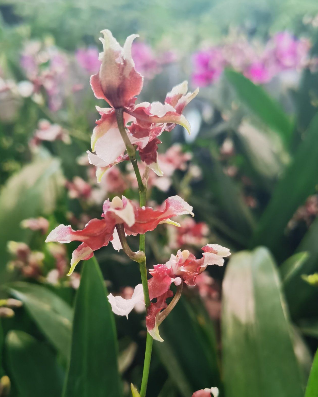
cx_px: 161
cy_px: 249
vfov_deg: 40.0
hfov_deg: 32.7
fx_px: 541
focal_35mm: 46
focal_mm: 5.58
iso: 125
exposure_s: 1/100
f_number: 1.8
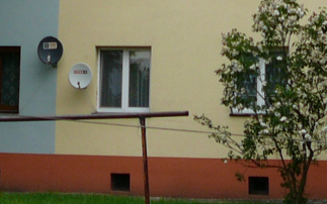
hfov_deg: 18.1
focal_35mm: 115
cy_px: -65
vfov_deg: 11.1
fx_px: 1025
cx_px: 164
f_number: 2.8
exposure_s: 1/800
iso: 80
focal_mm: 5.2
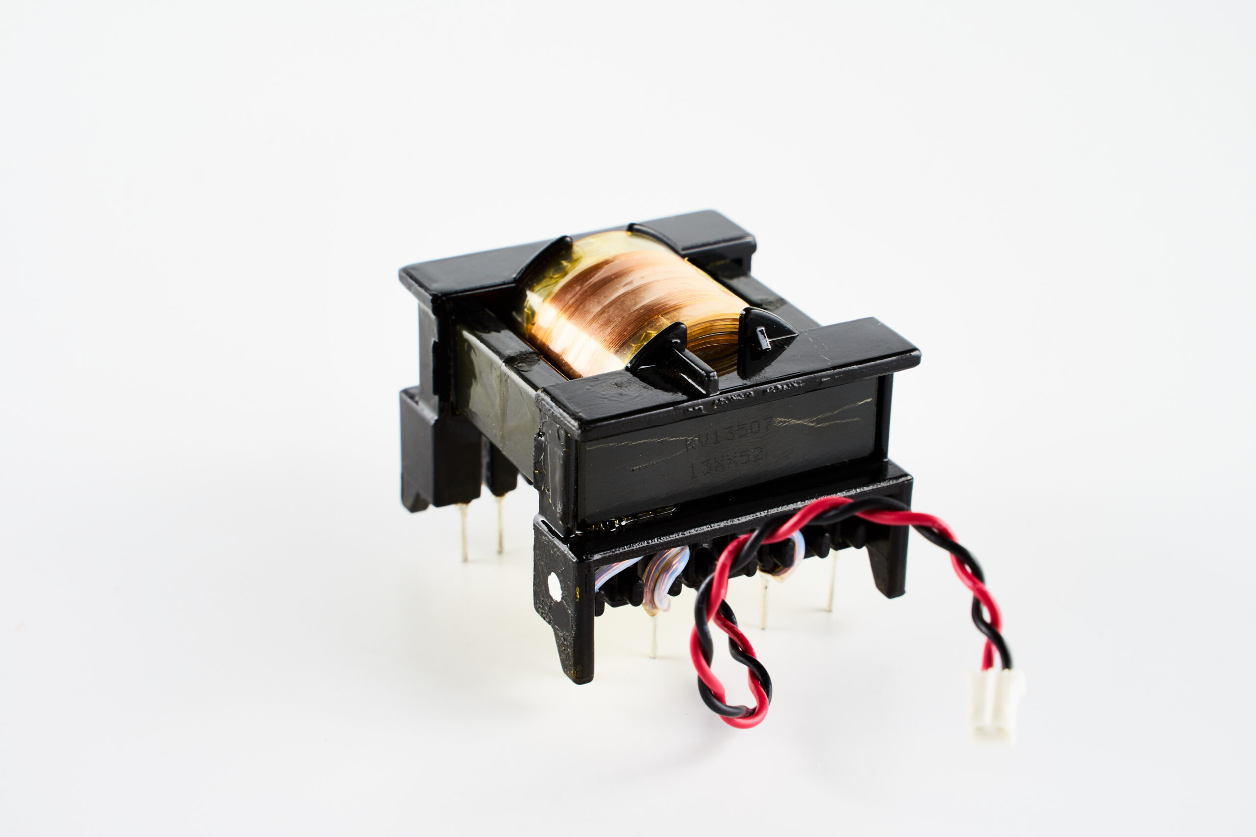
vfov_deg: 18.2
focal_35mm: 75
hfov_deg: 27.0
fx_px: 2617
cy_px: 418
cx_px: 628
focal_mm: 75
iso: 100
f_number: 16
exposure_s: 1/8
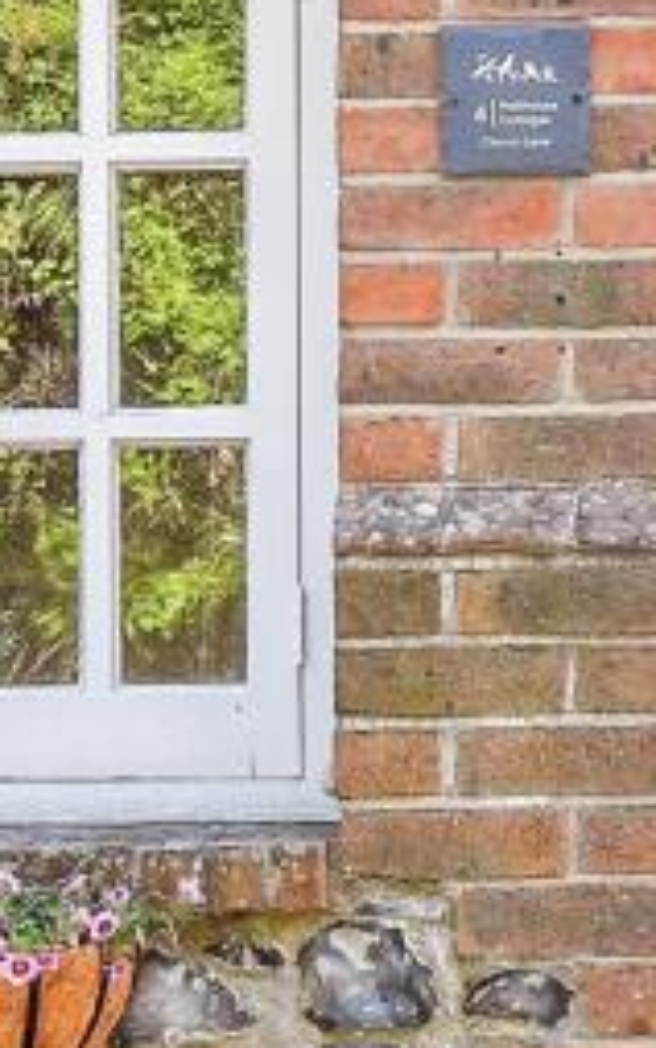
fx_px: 3172
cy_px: 658
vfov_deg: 18.7
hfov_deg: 11.7
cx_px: 590
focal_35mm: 111
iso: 500
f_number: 7.1
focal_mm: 18
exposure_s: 1/160
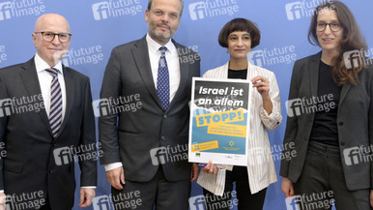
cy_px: 81
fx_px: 544
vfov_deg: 21.8
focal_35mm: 55
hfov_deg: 37.9
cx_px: 188
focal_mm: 45
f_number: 5
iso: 4000
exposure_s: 1/400
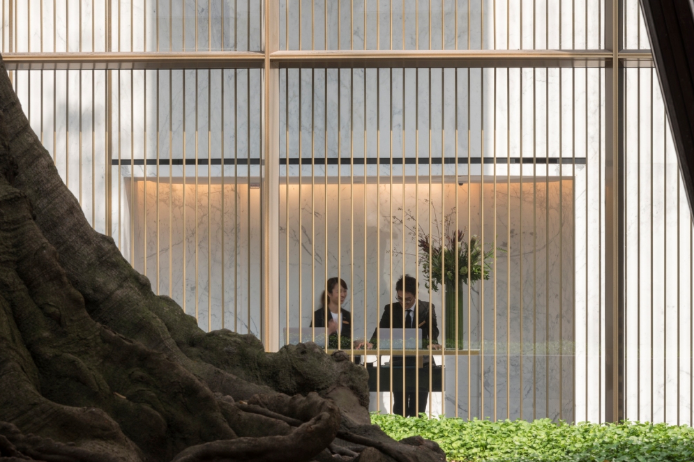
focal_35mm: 139
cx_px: 356
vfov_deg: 9.9
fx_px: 2679
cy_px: 230
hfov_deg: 14.8
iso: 64
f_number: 22
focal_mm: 135
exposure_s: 1/6
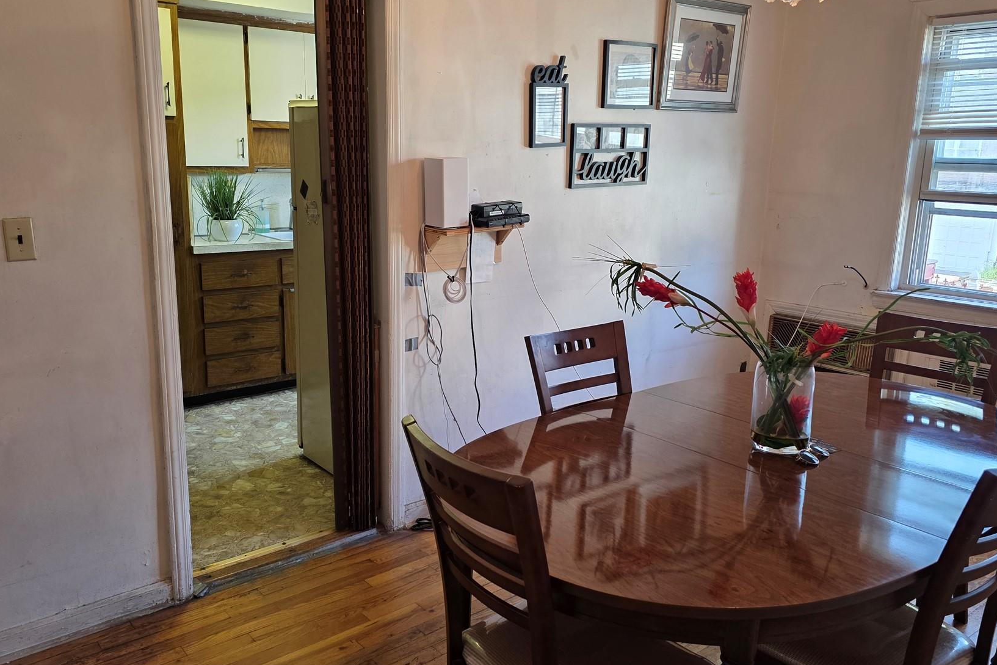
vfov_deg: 43.6
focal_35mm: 30
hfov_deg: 61.9
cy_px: 339
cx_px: 496
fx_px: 831
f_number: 1.7
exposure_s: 1/120
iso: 200
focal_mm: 6.3
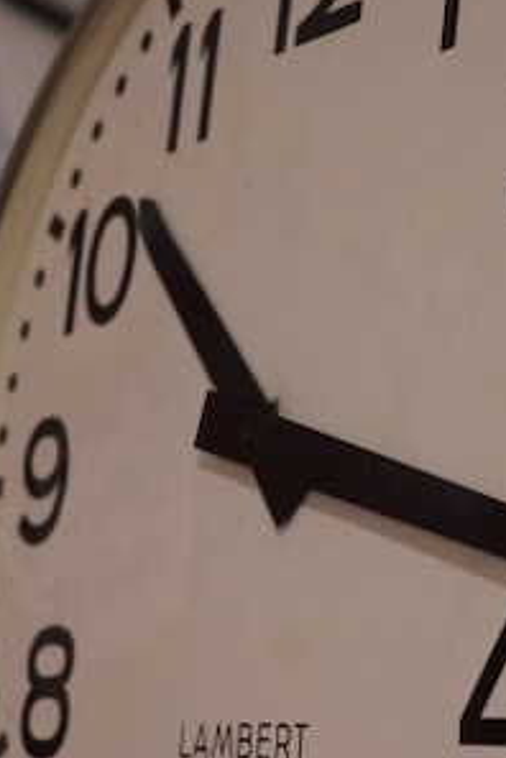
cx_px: 299
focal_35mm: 107
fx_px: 2256
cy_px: 485
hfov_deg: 12.8
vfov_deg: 19.1
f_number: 4
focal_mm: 35
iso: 3200
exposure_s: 1/125
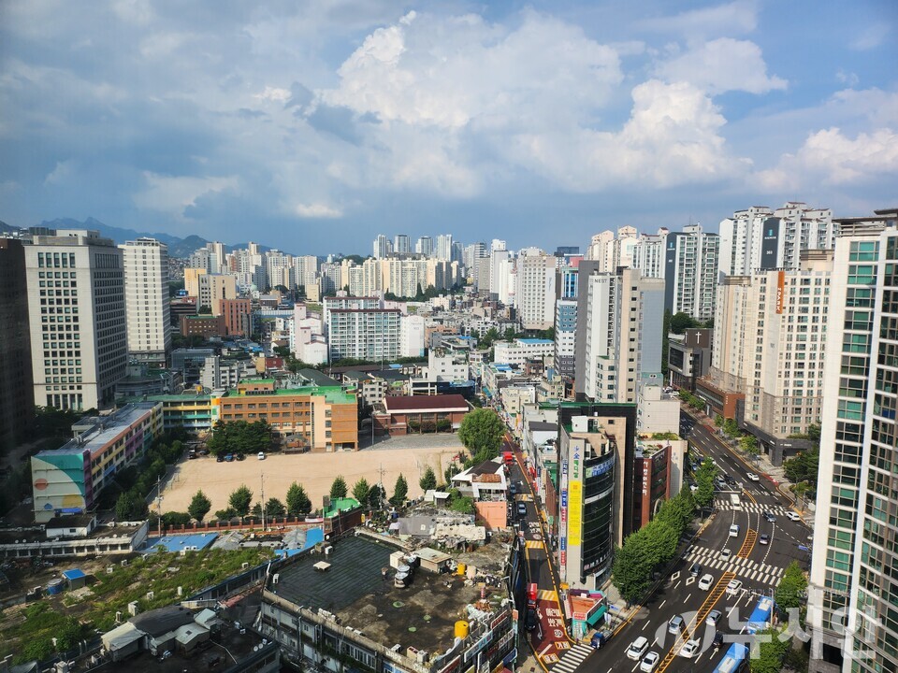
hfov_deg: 71.6
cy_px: 336
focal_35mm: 24
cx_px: 449
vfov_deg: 56.8
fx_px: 623
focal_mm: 5
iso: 50
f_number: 1.8
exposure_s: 1/2805
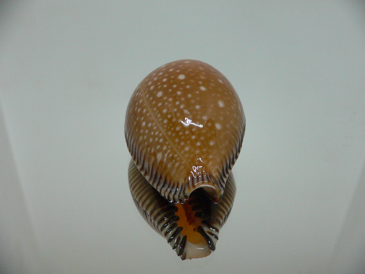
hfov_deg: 52.6
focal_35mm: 35
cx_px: 182
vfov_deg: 40.7
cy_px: 137
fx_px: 369
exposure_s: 1/60
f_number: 2.8
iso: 200
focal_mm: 4.6
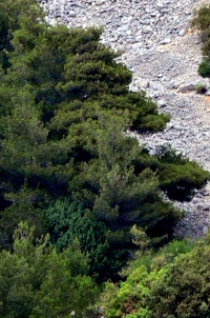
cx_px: 66
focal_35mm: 1488
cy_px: -157
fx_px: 13079
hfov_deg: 0.9
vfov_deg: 1.4
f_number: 6.3
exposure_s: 1/5000
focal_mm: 300
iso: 3200
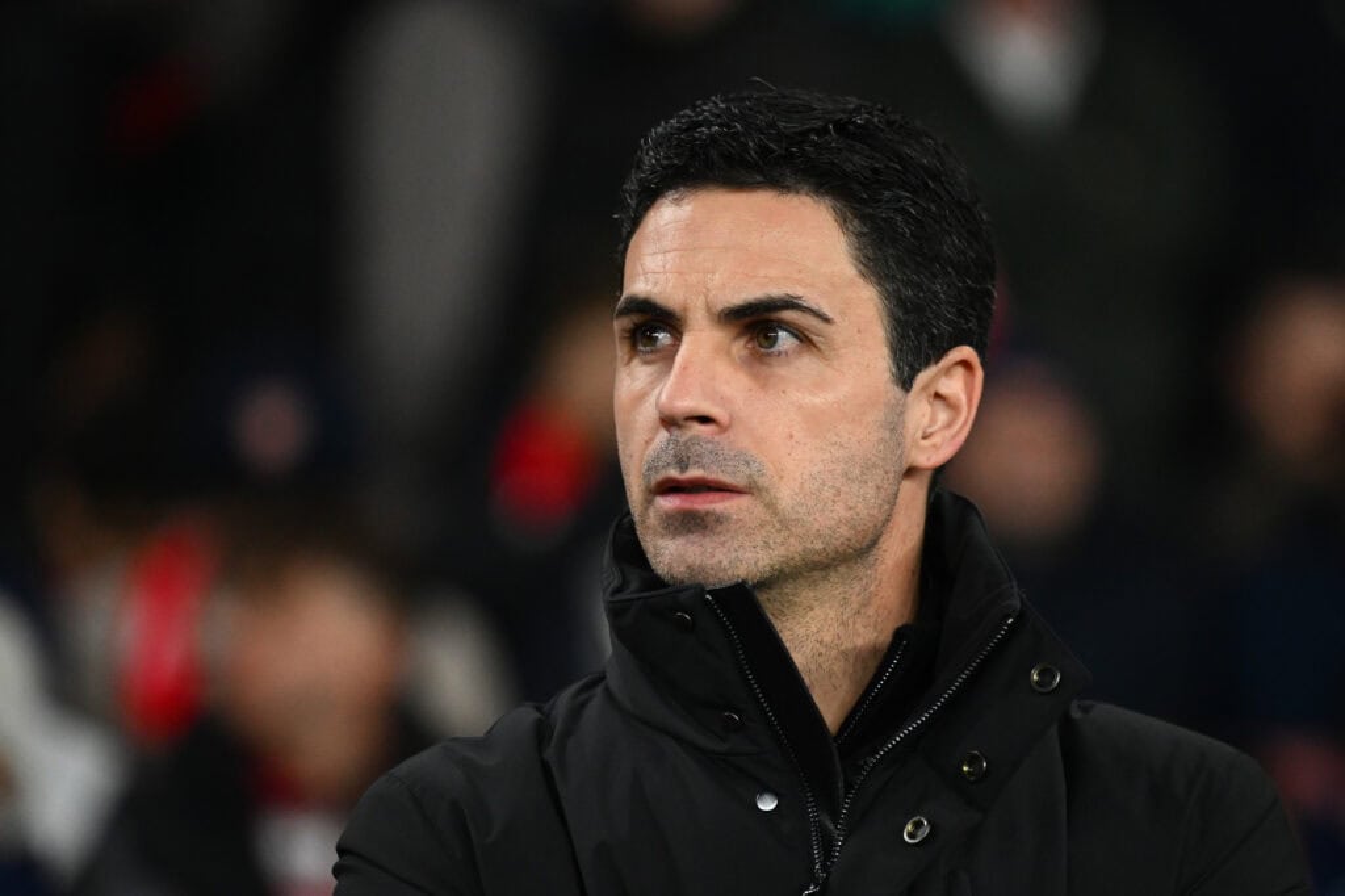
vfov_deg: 4.6
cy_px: 448
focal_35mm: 300
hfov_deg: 6.9
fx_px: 11204
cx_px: 672
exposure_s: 1/1905
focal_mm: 200
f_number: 2.8
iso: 3200
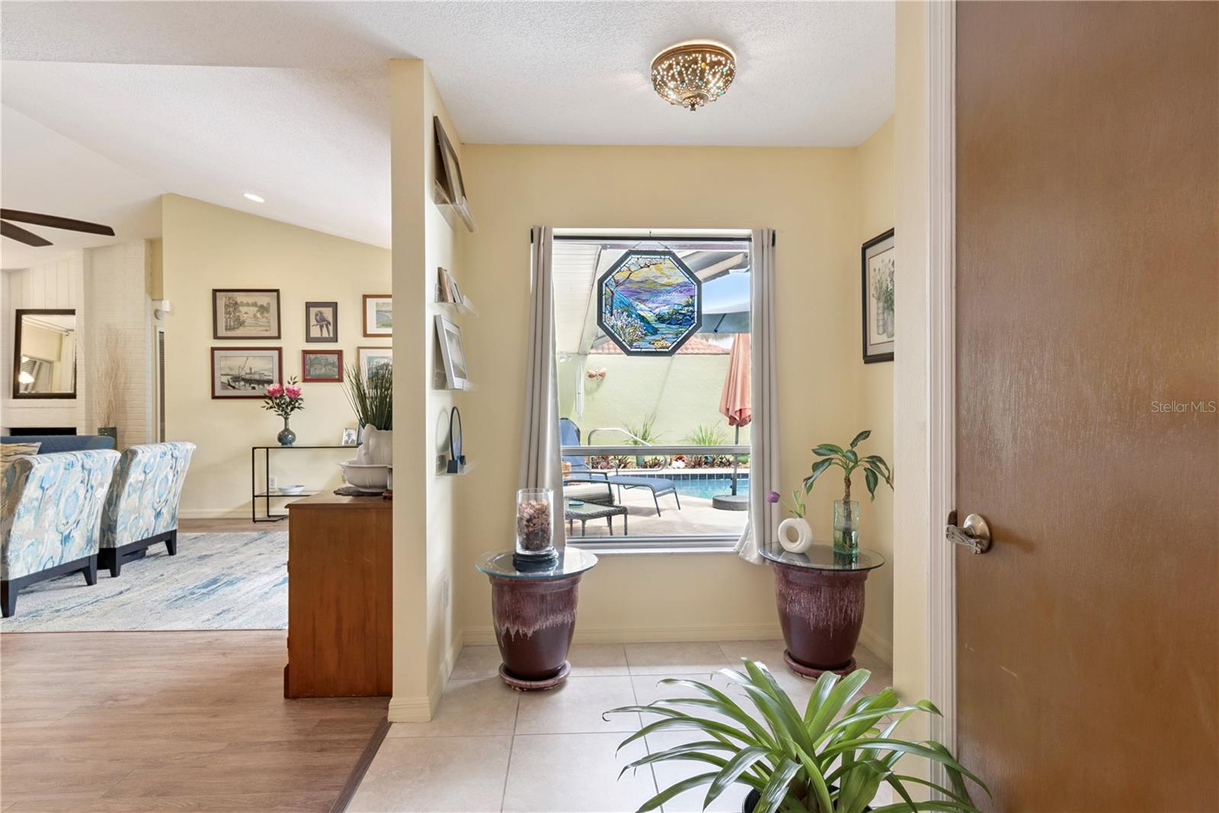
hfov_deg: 86.9
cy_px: 406
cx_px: 610
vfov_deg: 64.6
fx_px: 643
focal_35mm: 19
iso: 160
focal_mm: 19
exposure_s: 1/25
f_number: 9
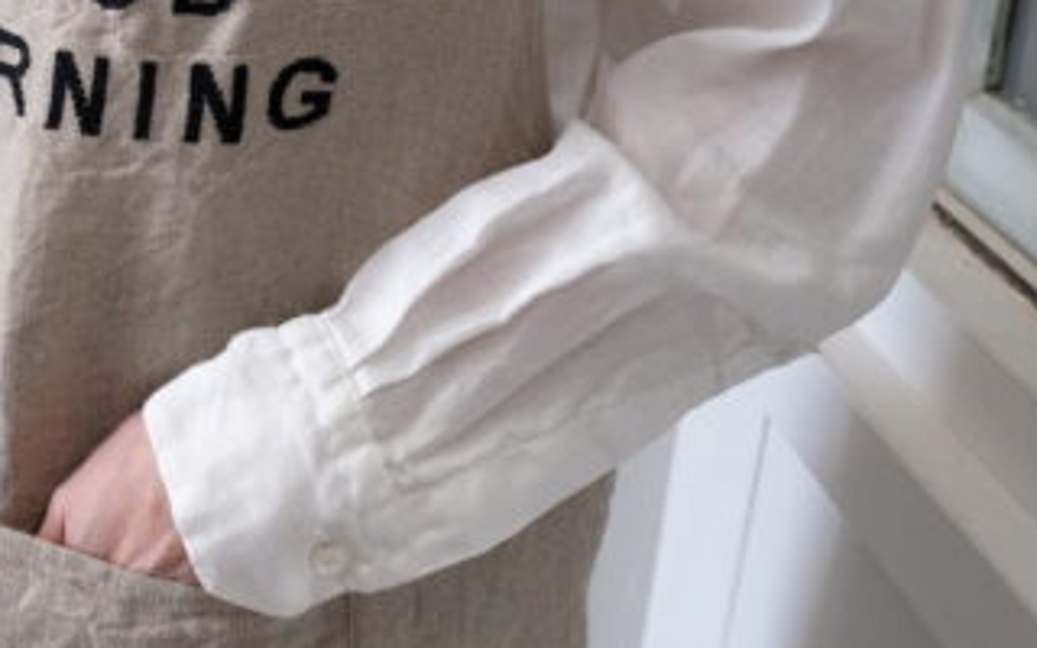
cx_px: 117
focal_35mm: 69
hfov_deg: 28.7
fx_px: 1950
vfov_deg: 18.4
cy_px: -8
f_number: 5.6
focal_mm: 20.5
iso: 2500
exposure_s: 1/125
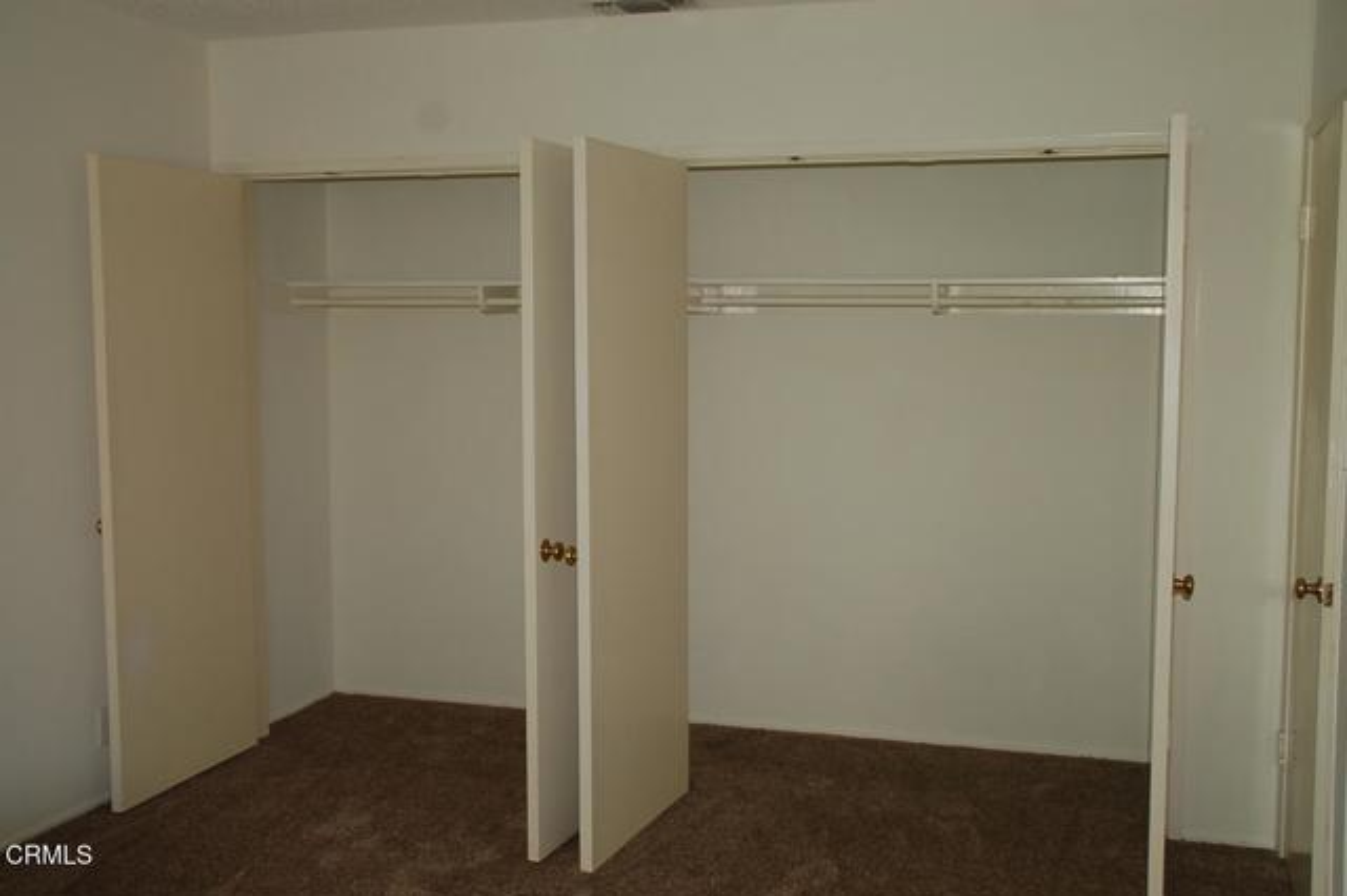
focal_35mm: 38
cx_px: 674
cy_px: 448
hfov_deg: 51.3
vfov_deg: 35.5
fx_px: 1402
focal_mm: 25
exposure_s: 1/60
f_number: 4
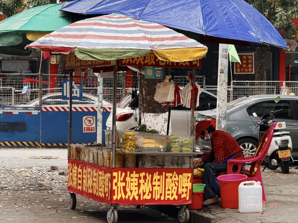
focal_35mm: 120
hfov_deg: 16.4
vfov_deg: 12.3
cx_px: 149
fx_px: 1033
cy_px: 112
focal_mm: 15.66
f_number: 2.8
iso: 50
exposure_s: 1/121
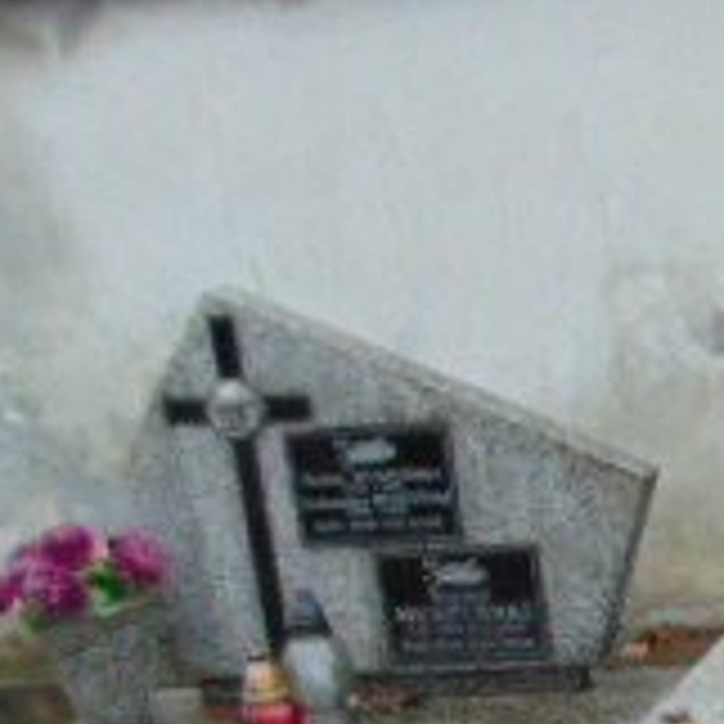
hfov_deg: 18.1
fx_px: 2082
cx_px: 994
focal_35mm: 88
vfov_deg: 18.3
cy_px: 958
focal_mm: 4.5
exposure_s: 1/125
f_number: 3
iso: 100
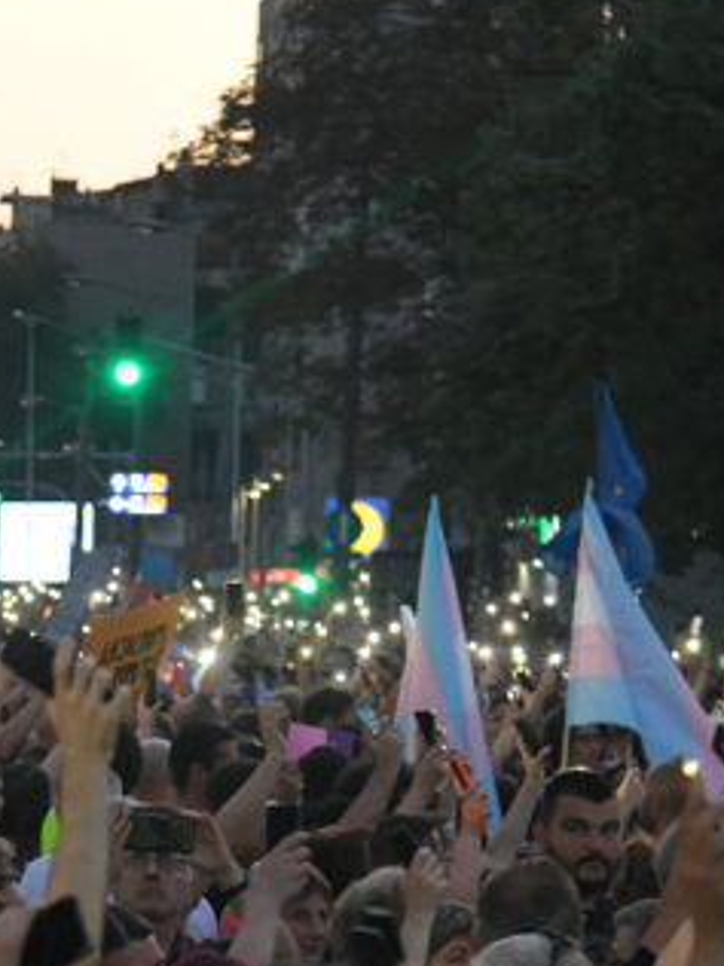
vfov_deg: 8.1
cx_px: -263
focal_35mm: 243
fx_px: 6777
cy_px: 564
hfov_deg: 6.1
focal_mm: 78
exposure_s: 1/100
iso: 4000
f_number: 4
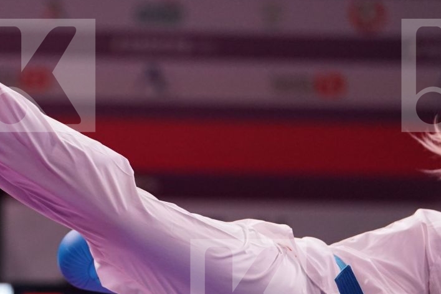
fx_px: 4704
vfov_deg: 3.6
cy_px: 296
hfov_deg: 5.4
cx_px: 37
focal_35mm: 384
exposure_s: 1/1000
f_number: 2.8
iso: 3200
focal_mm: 151
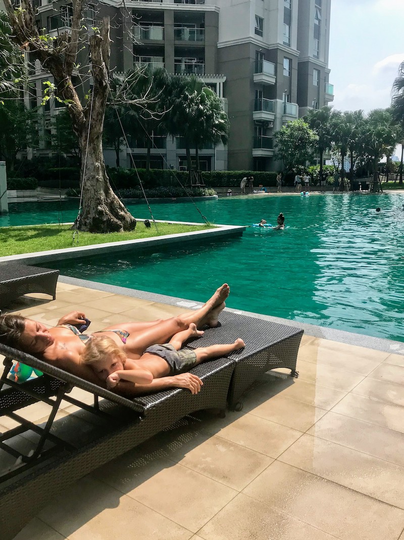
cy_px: 270
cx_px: 202
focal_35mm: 28
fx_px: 436
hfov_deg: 49.7
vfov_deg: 63.5
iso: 20
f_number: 1.8
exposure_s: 1/2398
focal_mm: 3.99
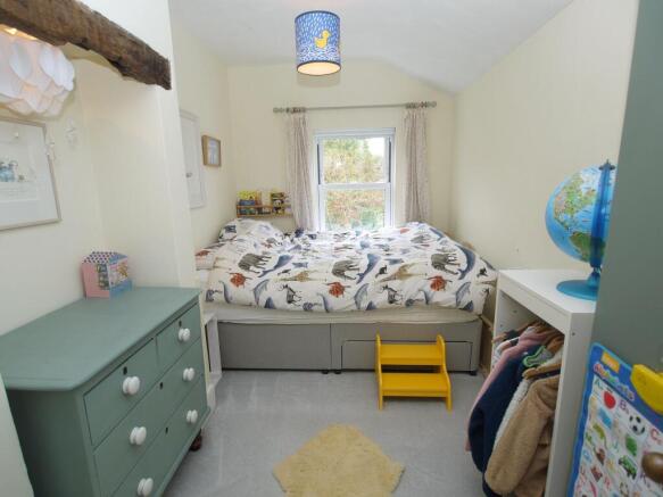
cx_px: 332
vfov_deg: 71.6
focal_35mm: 18
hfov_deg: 87.8
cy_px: 248
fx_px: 345
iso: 100
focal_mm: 9
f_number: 4
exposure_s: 1/60
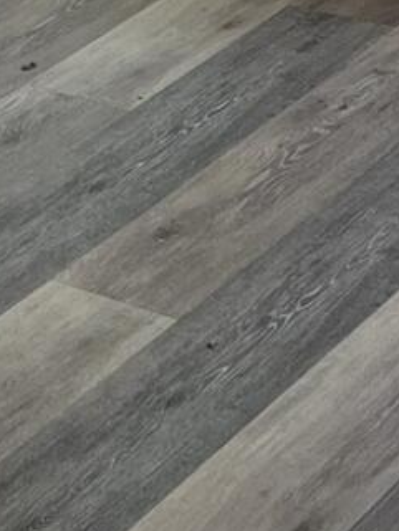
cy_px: -519
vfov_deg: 11.1
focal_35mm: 162
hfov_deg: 9.1
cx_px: -50
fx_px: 2488
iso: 50
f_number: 1.5
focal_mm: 5.7
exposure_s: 1/121
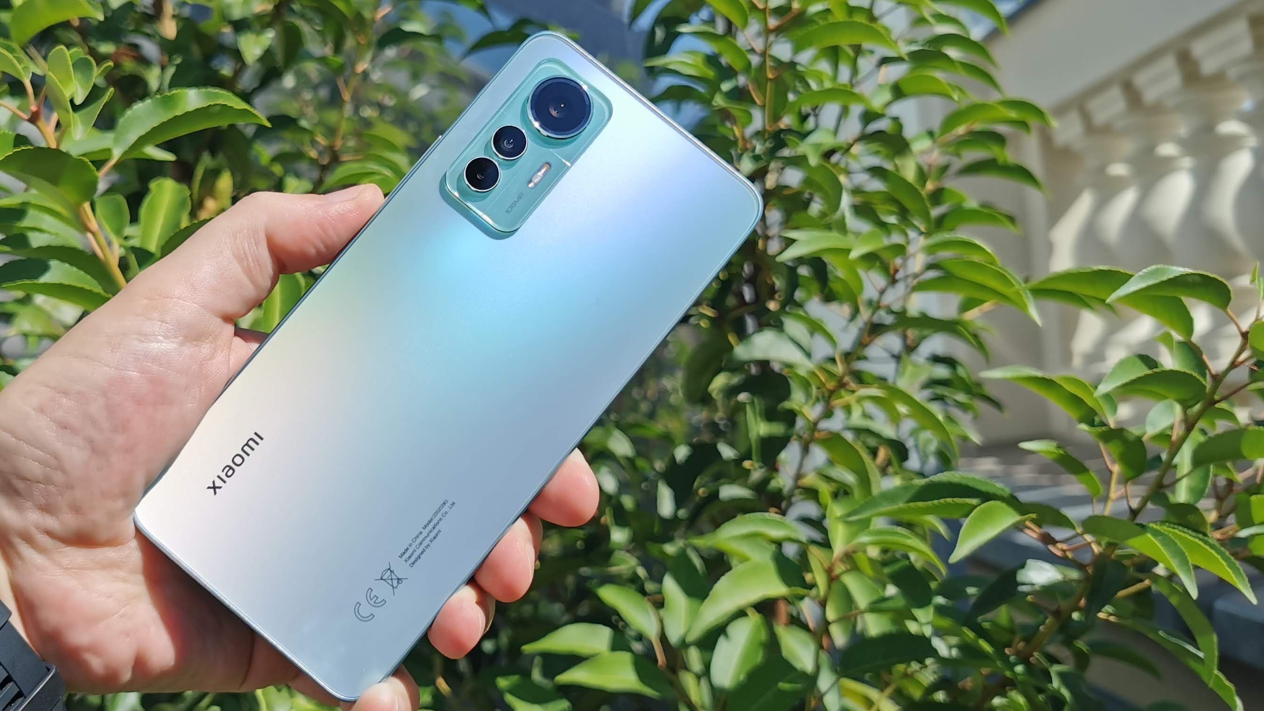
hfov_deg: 49.7
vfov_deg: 29.7
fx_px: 1341
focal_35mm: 40
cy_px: 343
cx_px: 433
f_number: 1.6
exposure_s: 1/6329
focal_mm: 5.56
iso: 50
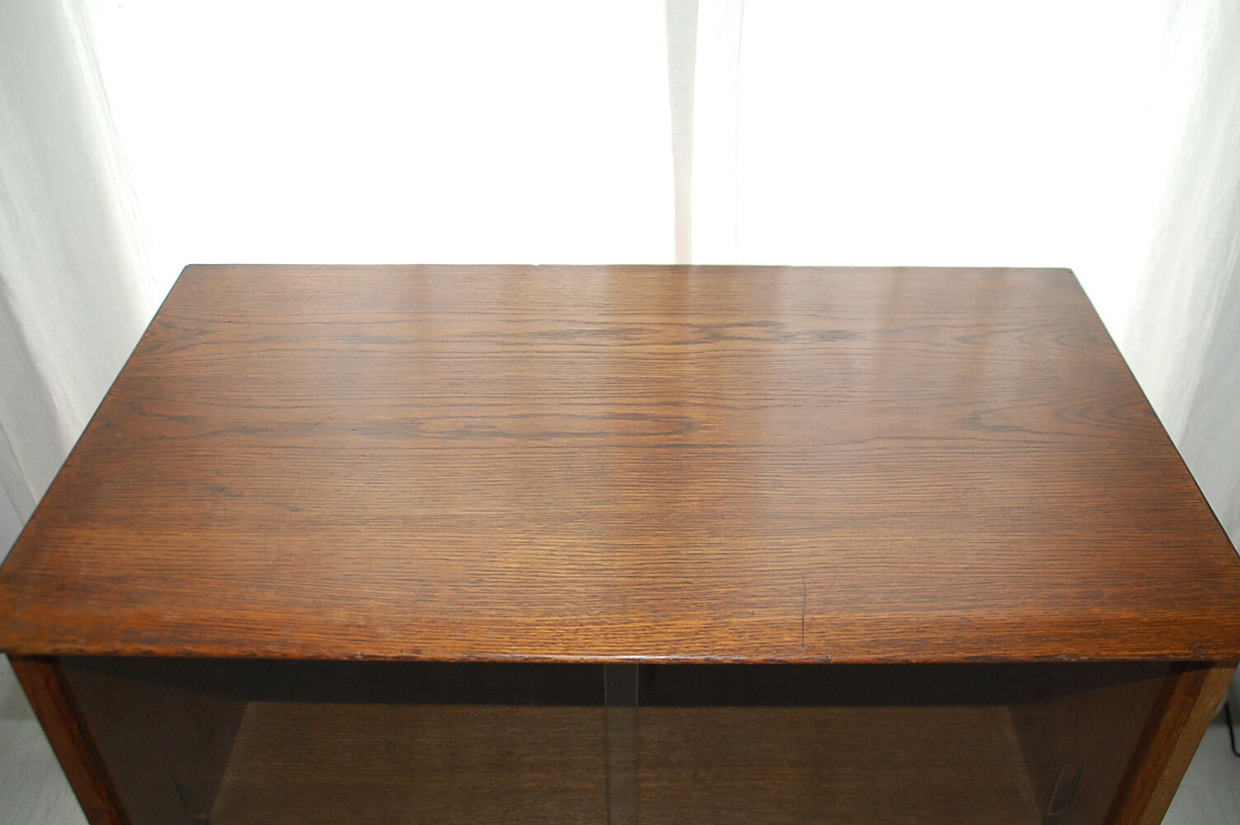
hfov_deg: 57.3
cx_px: 620
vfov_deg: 39.9
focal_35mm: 33
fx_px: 1136
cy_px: 412
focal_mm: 22
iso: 400
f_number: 3.5
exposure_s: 1/60
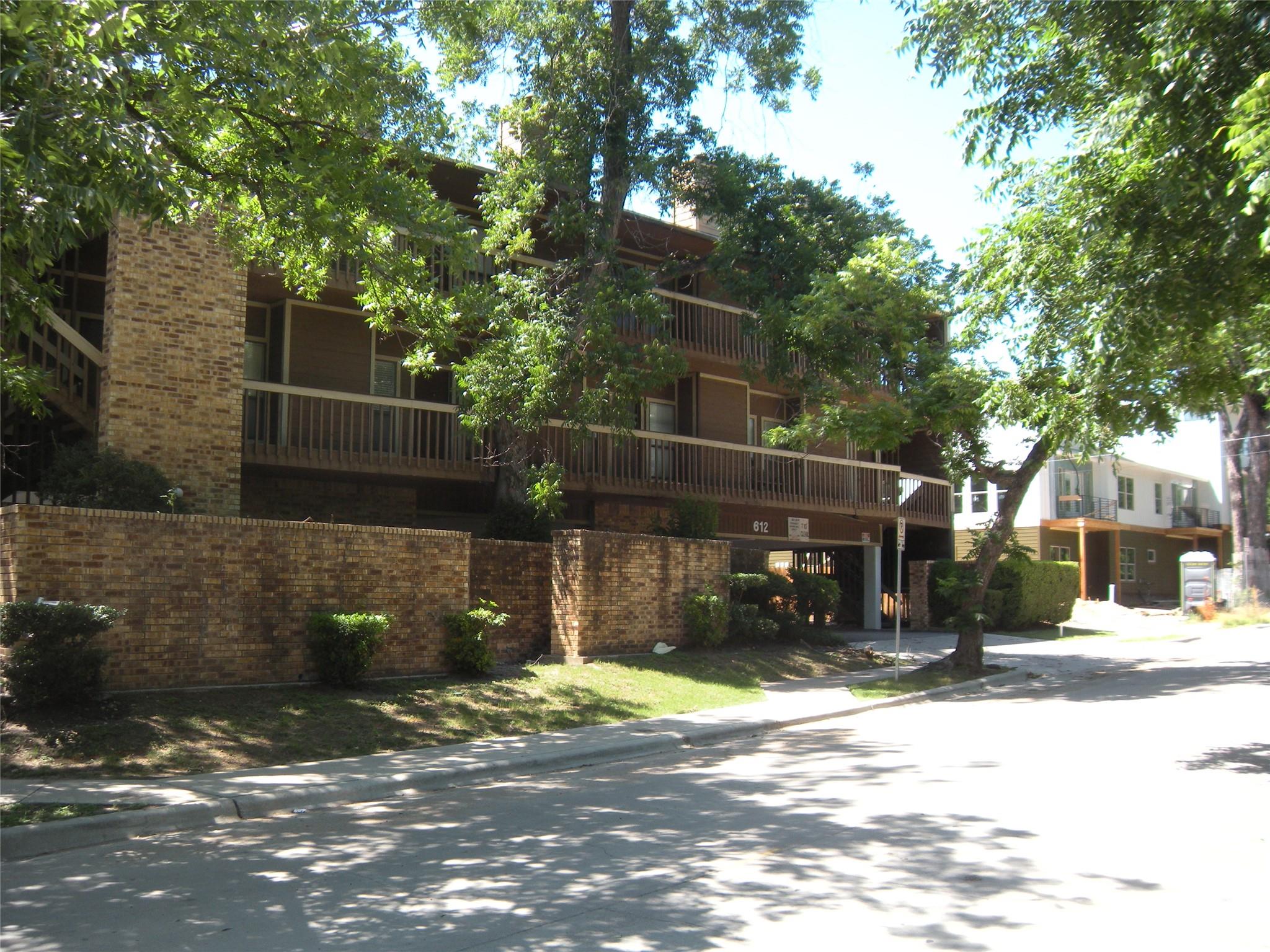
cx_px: 635
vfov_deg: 40.7
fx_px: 1284
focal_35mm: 35
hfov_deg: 52.6
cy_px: 476
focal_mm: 5.9
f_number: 3.8
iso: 64
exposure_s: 1/120
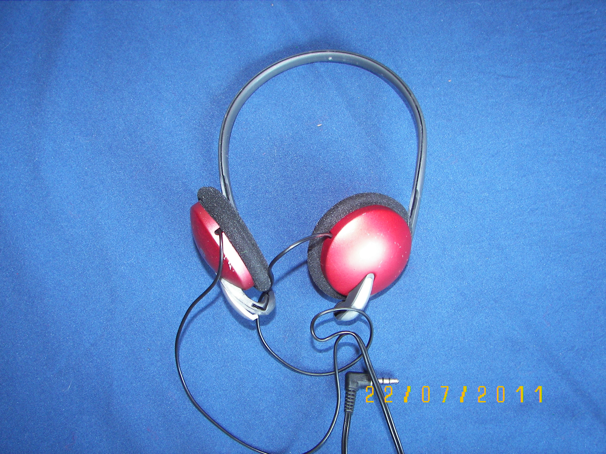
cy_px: 227
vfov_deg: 38.7
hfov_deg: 50.1
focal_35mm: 37
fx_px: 648
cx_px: 303
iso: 100
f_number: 2.8
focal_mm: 6.2
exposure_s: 1/30
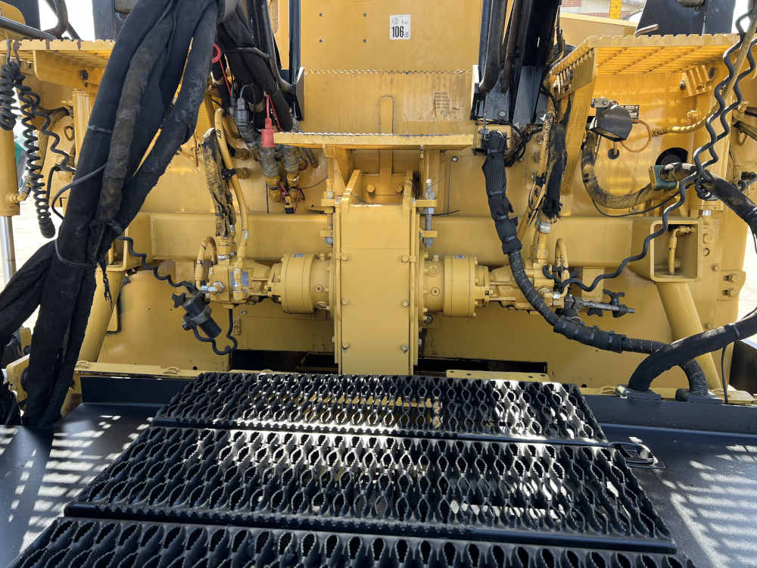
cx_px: 378
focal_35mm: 26
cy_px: 284
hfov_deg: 67.3
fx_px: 569
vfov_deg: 53.1
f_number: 1.5
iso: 40
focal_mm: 5.7
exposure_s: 1/289
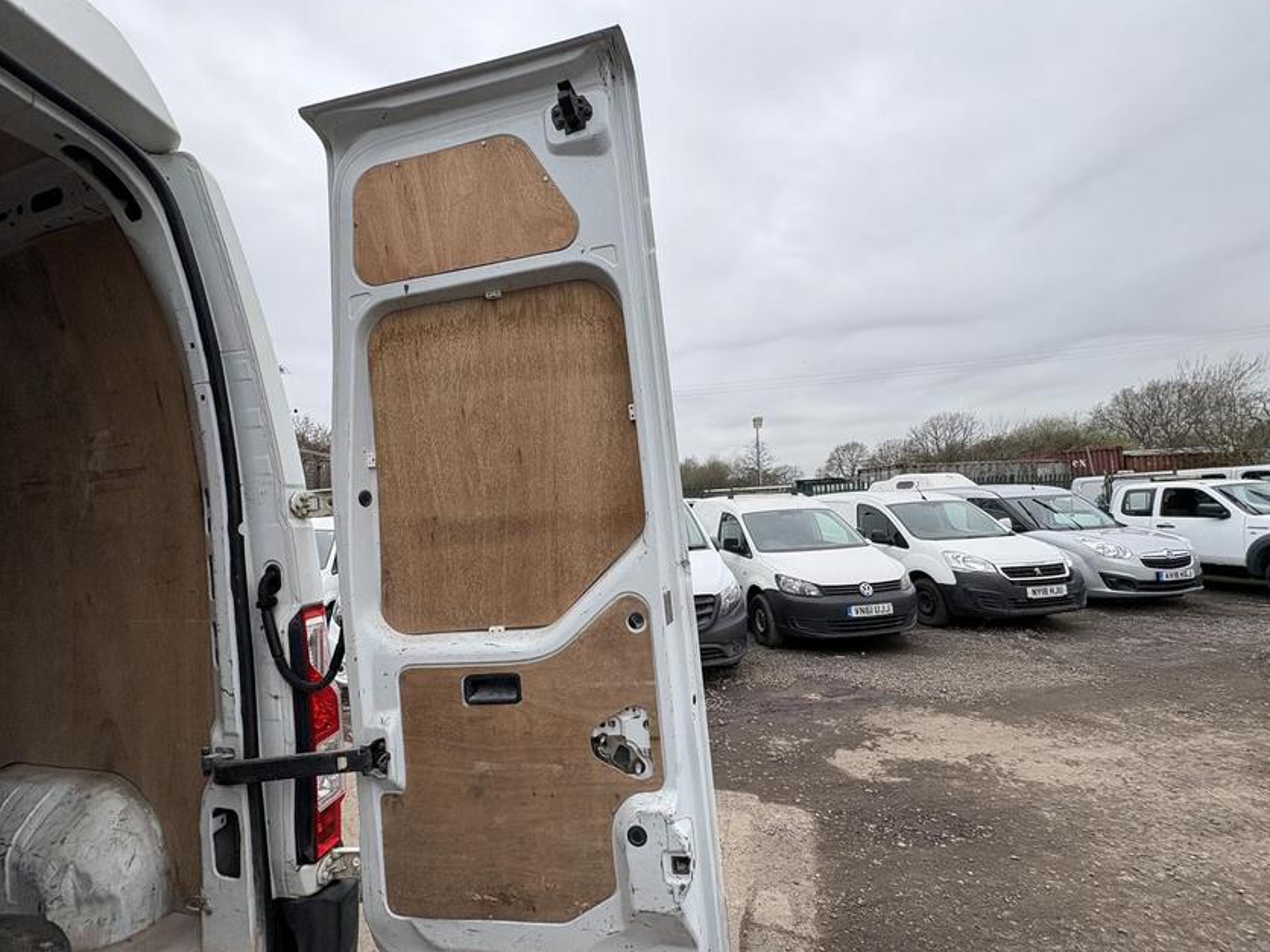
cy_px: 493
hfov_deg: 98.1
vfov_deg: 81.7
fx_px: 550
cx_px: 606
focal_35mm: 15
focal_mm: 2.22
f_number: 2.2
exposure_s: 1/910
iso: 50
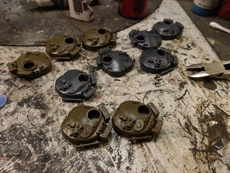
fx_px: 186
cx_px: 115
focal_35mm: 28
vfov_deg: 49.7
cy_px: 86
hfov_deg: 63.4
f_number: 3.1
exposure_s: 1/250
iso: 400
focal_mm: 5
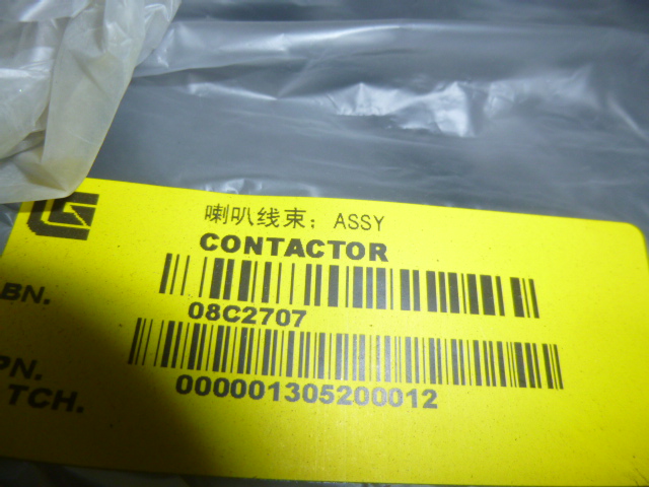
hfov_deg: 69.4
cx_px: 324
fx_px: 469
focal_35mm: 25
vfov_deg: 54.9
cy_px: 244
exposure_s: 1/60
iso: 100
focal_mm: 4.5
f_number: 3.1
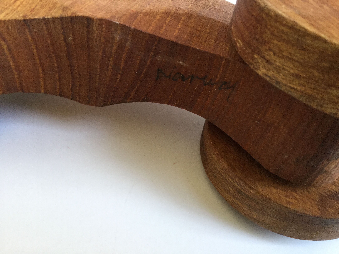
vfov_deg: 45.4
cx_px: 170
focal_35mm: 31
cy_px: 127
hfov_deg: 58.4
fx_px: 304
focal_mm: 3.3
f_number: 2.4
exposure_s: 1/33
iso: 80
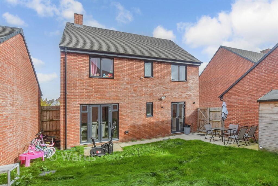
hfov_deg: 93.3
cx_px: 139
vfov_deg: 70.5
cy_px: 93
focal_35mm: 17
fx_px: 131
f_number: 8
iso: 160
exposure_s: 1/80
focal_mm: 11.5
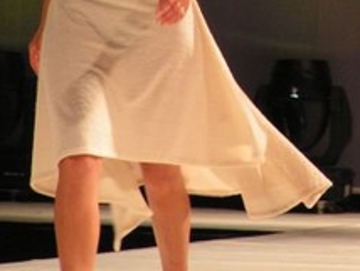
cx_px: 303
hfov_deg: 2.7
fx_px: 7684
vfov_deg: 2.0
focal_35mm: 738
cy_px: -31
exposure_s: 1/60
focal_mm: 52.4
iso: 200
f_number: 3.5
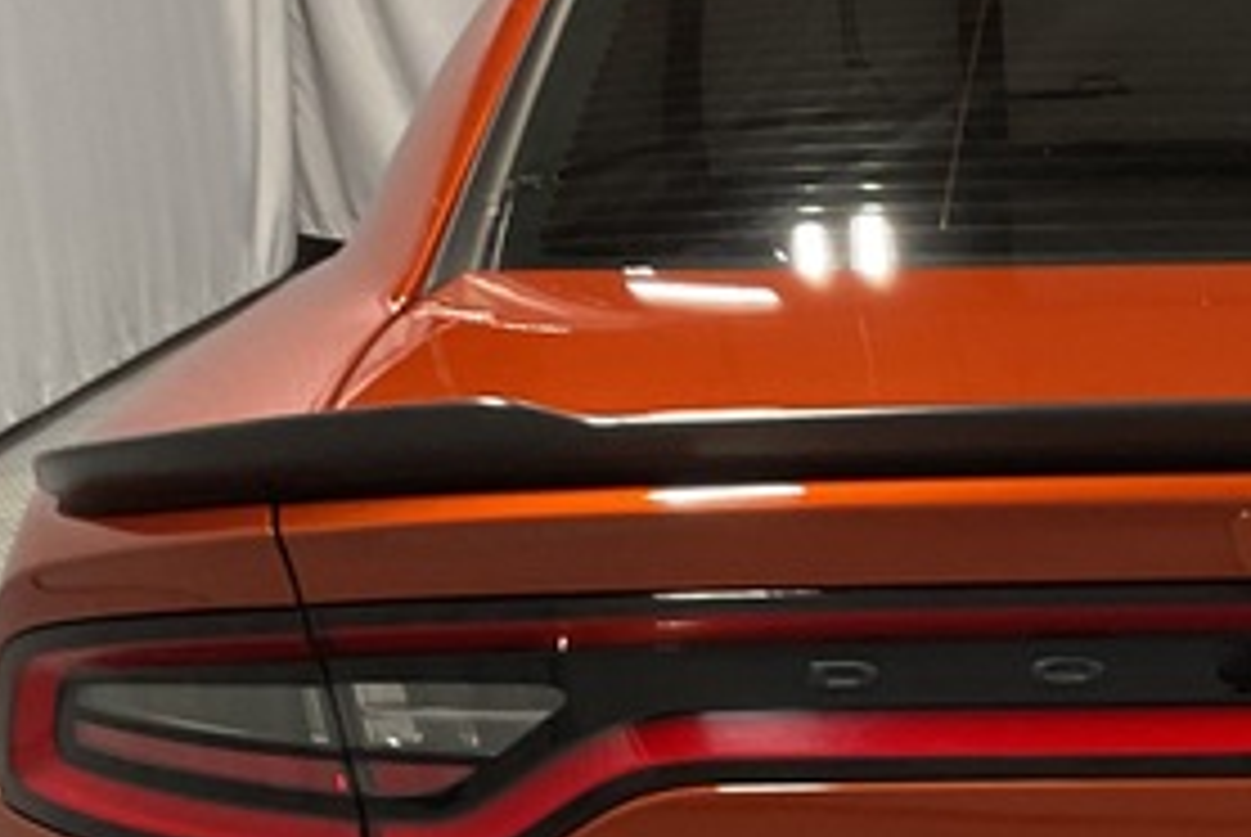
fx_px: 3618
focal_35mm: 104
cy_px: 846
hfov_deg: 19.1
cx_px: 1224
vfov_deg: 13.0
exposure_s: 1/60
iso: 100
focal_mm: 3
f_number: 1.8
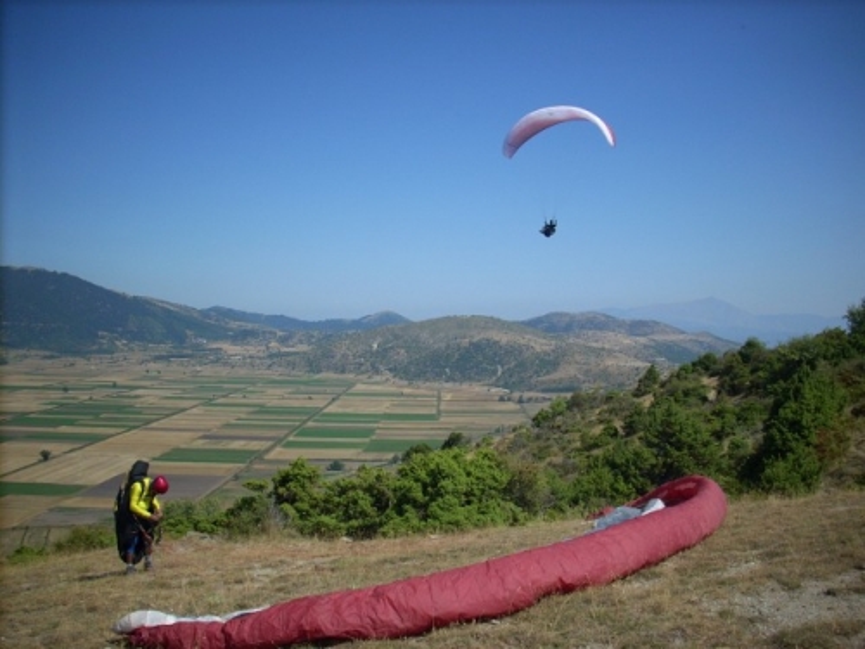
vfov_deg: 38.7
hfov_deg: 50.1
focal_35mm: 37
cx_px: 432
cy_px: 324
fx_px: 925
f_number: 5.6
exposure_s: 1/402
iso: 64
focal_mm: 6.2
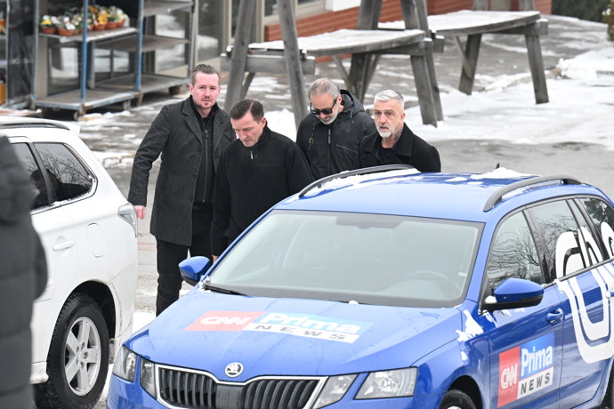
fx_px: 5116
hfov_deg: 6.9
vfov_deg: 4.6
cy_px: 204
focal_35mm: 300
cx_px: 307
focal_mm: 200
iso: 2000
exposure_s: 1/320
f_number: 5
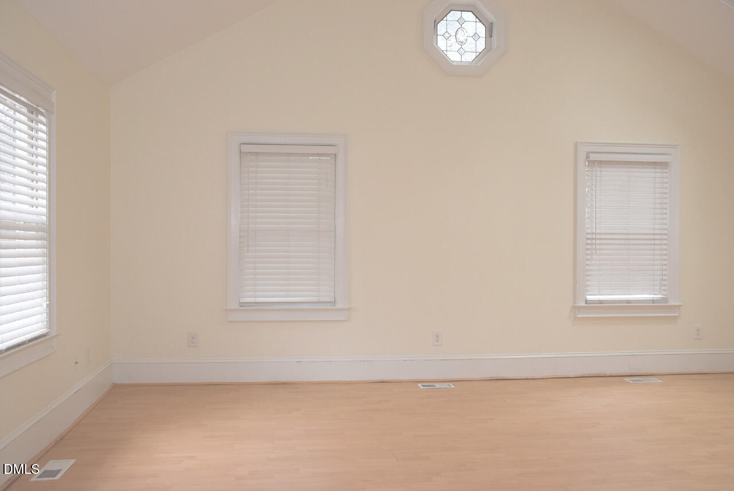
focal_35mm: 33
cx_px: 367
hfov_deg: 57.2
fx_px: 673
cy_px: 246
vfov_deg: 40.0
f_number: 4
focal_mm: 22
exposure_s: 1/60
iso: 900
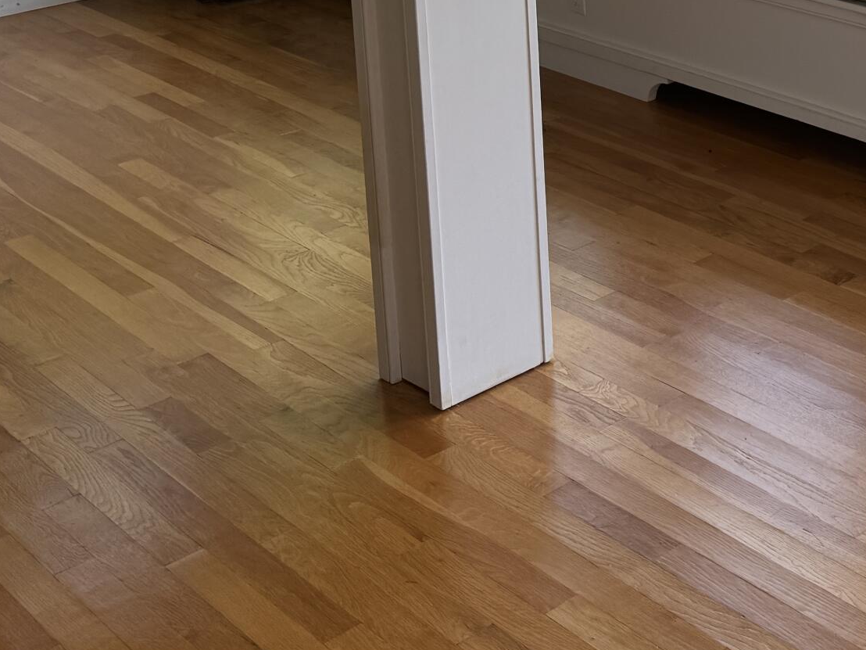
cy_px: -161
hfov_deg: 27.1
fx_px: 1626
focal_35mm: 65
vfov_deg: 20.8
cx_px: 981
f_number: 1.78
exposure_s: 1/390
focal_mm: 6.76
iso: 80
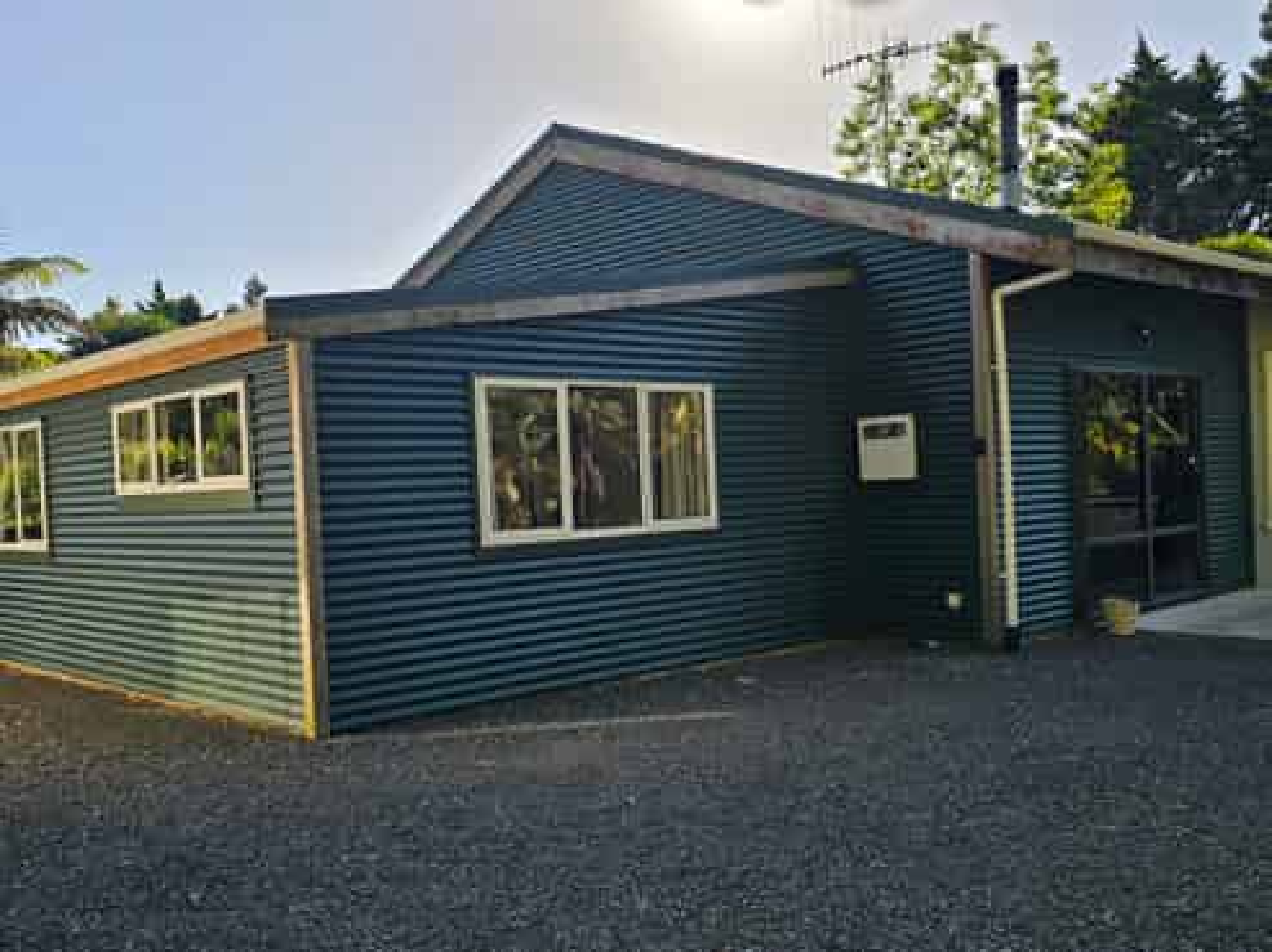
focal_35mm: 23
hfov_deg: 74.0
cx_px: 636
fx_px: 845
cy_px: 476
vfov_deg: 58.8
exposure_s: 1/417
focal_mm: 6.3
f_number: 1.7
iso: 10
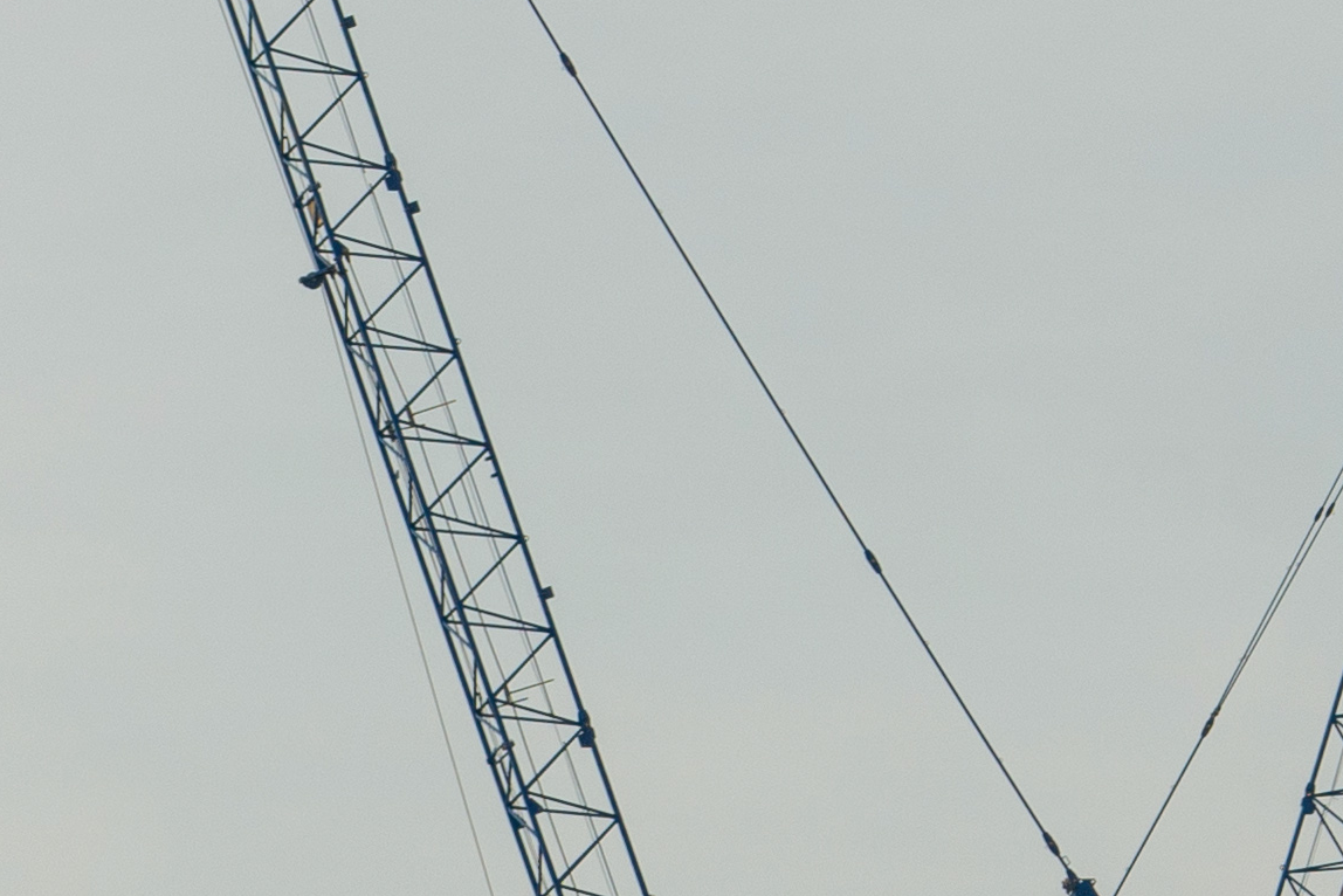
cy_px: 1288
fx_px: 29440
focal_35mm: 789
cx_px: -1335
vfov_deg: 1.7
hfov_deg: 2.6
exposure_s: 1/250
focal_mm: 116
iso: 160
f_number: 7.1
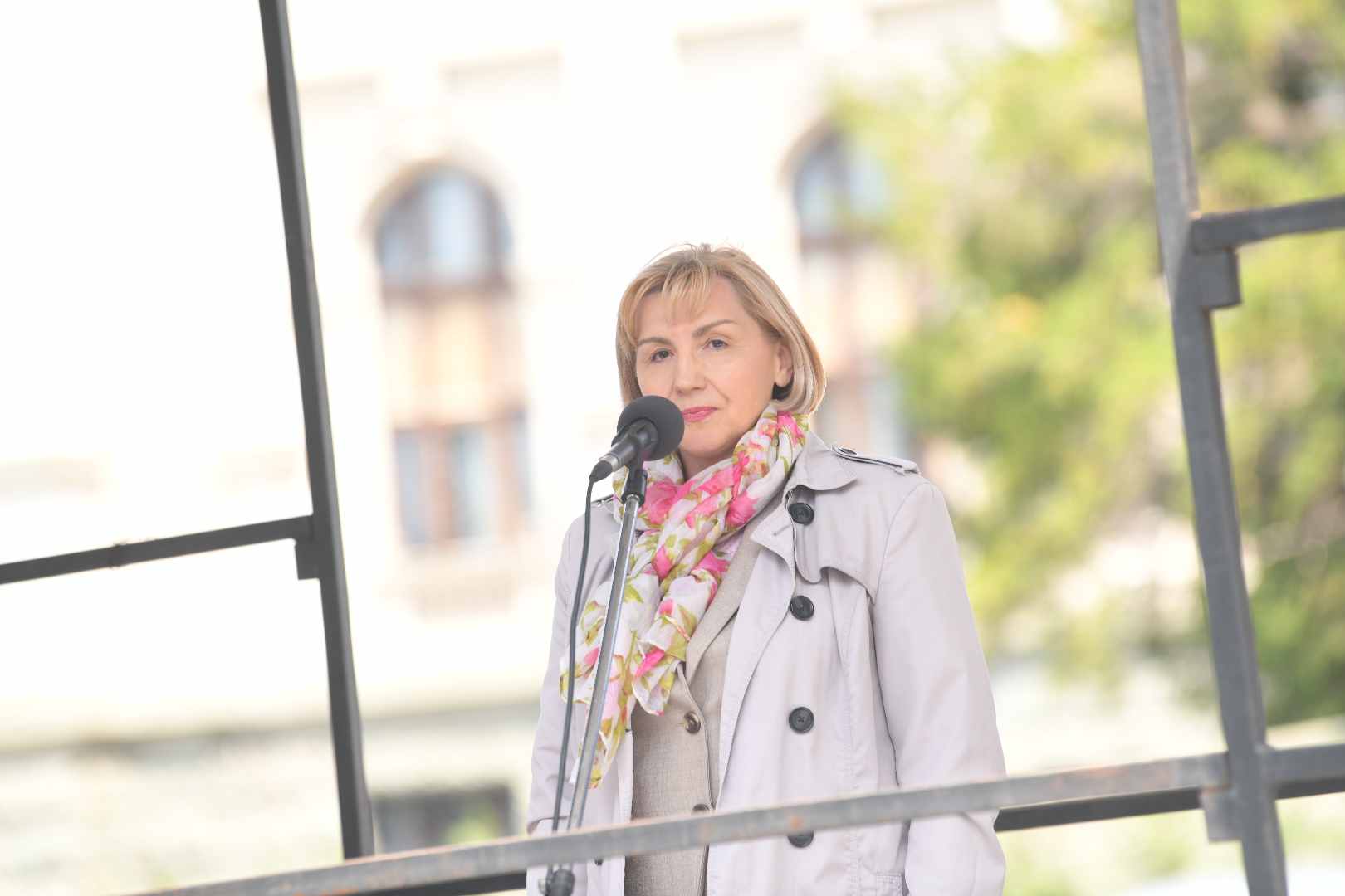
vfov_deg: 6.9
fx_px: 7472
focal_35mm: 200
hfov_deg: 10.3
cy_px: 448
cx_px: 672
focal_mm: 200
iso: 200
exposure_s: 1/320
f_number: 4
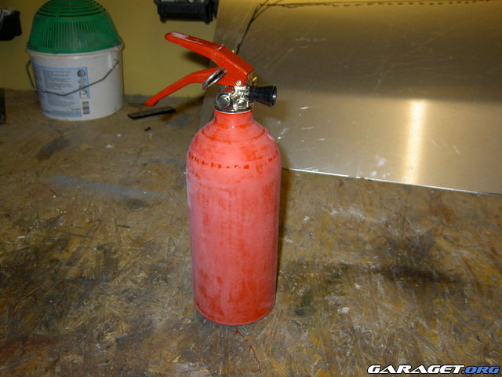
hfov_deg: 54.0
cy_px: 188
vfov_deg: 41.8
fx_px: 493
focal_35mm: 34
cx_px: 251
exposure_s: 1/60
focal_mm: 5.6
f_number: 2.8
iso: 100
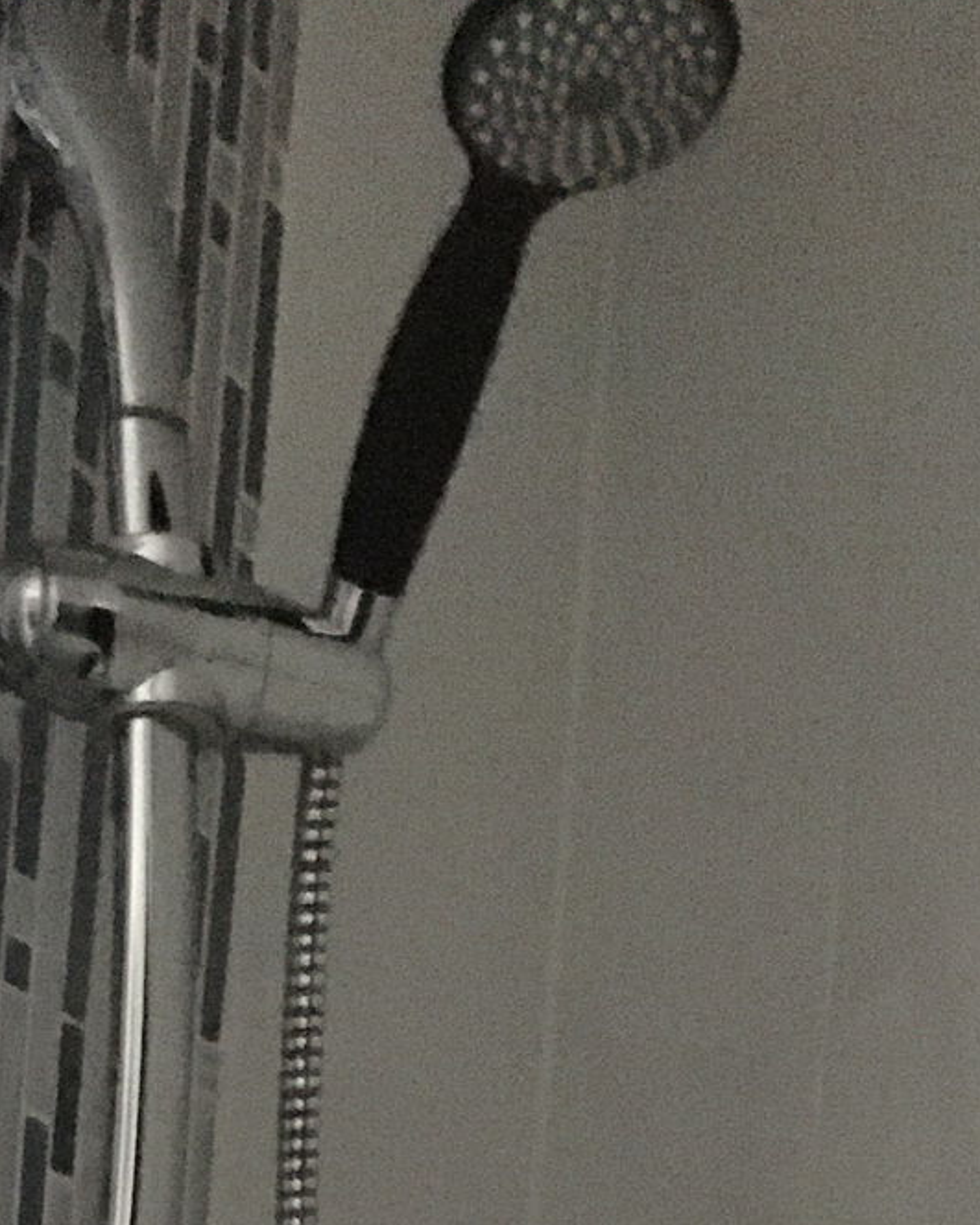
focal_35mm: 91
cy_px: 1958
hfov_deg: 16.8
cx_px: 262
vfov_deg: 18.2
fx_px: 3300
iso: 1000
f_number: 2.2
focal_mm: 4.15
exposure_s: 1/17
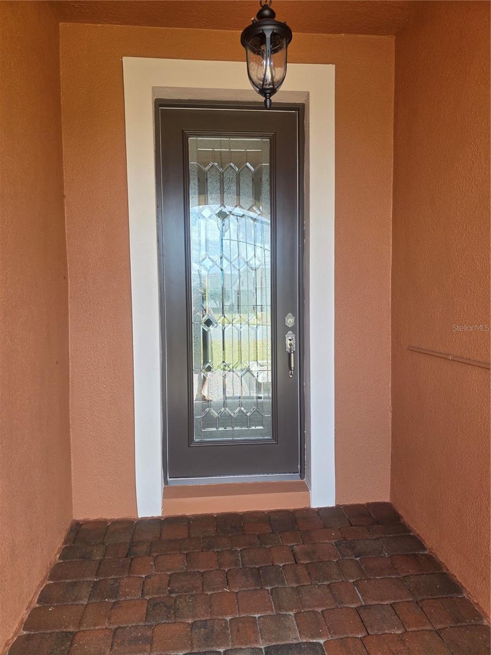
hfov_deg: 58.9
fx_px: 435
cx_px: 246
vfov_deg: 73.9
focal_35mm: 23
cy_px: 328
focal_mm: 6.3
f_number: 1.7
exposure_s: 1/180
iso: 40
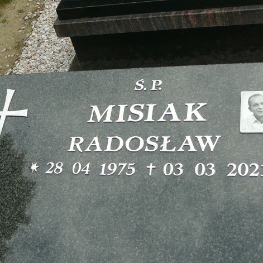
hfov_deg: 31.6
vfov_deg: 31.6
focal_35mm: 54
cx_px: 143
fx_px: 464
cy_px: 130
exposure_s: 1/500
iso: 80
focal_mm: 6.7
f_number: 3.2
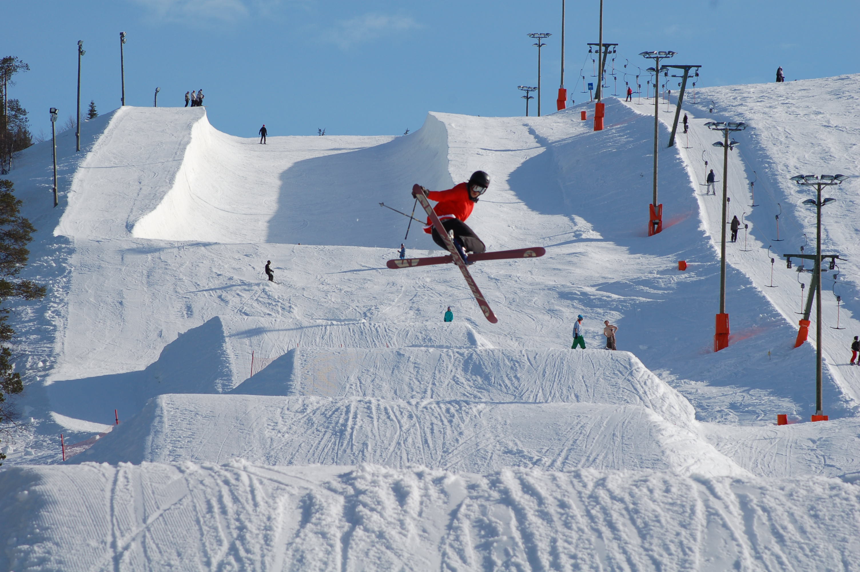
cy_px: 286
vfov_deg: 7.0
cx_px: 430
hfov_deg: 10.6
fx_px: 4654
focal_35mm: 195
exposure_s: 1/640
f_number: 10
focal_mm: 130
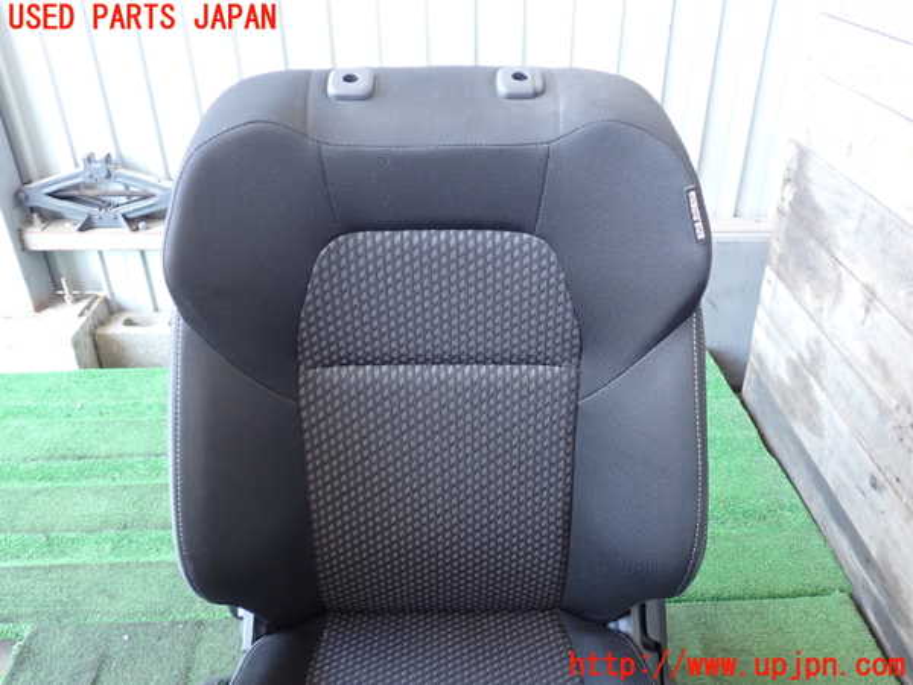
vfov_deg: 46.8
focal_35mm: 30
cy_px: 342
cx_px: 456
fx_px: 791
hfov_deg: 60.0
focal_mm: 5.4
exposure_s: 1/30
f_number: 2.3
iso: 320
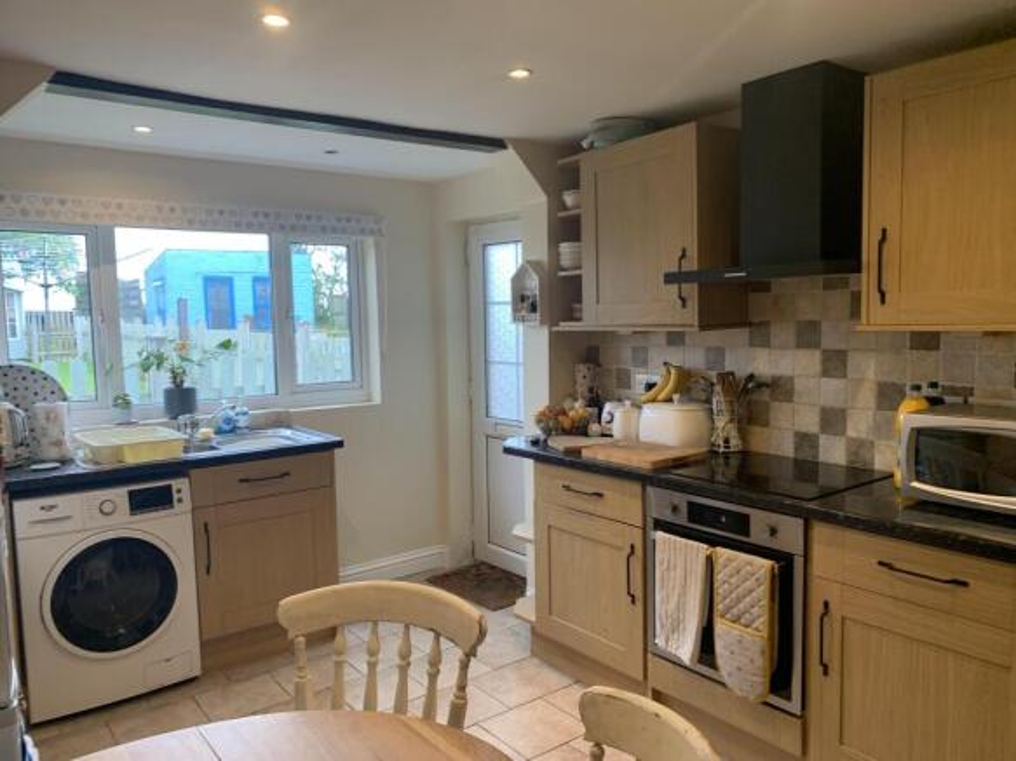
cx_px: 508
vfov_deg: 53.0
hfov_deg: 67.3
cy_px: 380
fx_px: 763
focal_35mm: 26
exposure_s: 1/50
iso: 80
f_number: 1.8
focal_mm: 4.25
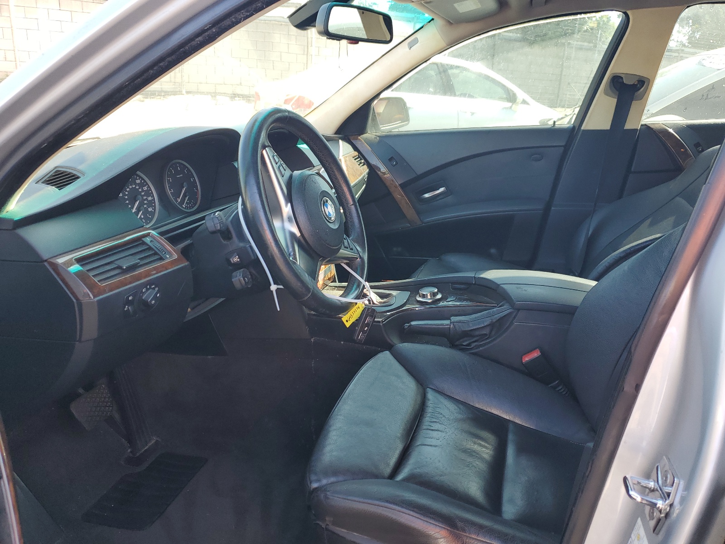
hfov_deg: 67.3
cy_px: 272
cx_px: 362
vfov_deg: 53.1
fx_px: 545
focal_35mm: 26
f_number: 1.5
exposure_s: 1/161
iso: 50
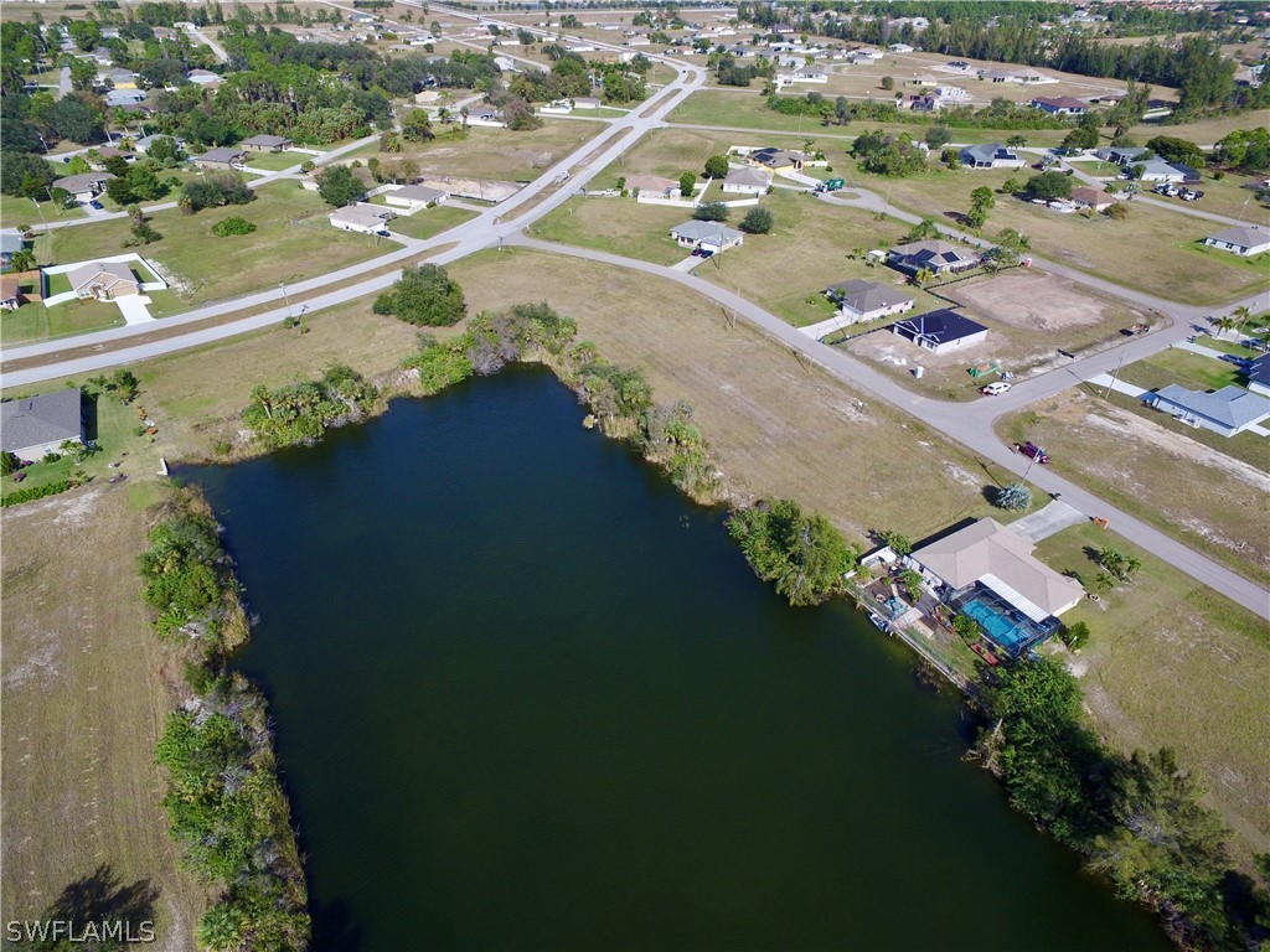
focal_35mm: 20
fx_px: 734
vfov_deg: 66.0
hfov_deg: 81.7
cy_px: 476
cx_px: 635
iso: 100
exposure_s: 1/940
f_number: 2.8
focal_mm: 3.61
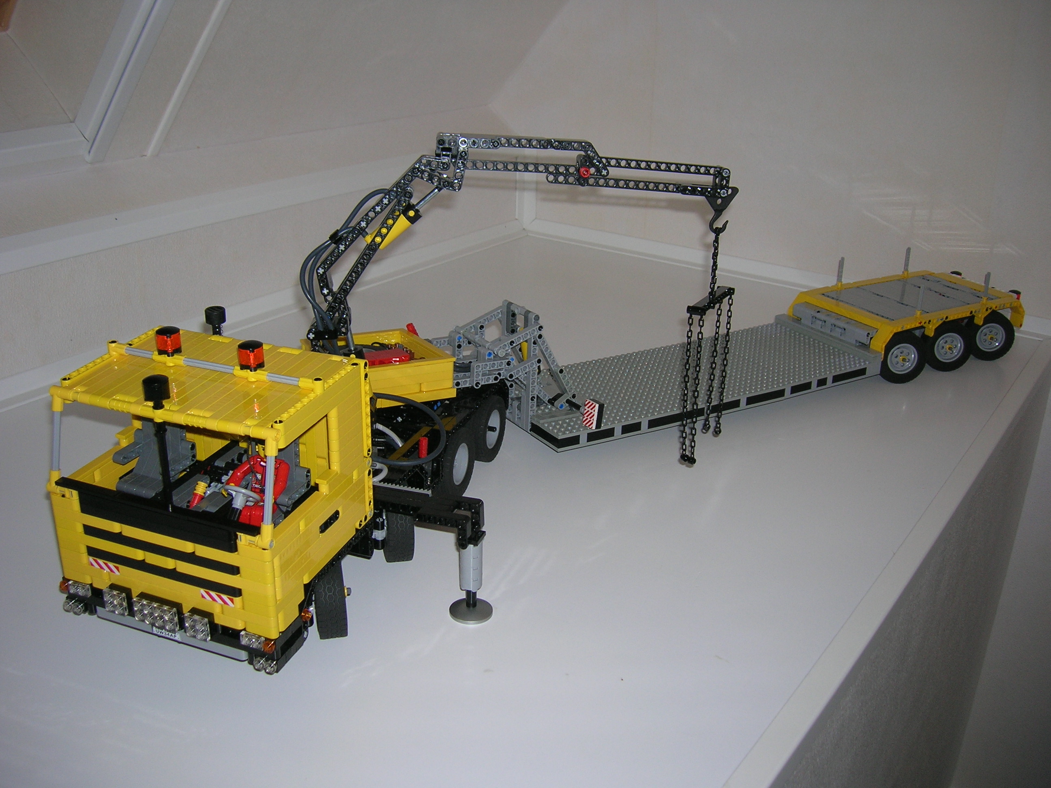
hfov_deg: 54.0
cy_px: 394
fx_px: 1032
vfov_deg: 41.8
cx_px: 526
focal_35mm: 34
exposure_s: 1/60.1
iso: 50
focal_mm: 5.7
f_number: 2.9
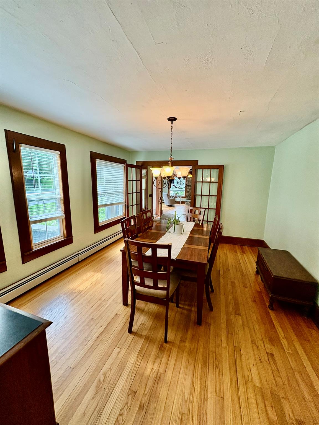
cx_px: 160
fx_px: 172
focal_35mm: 14
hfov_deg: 85.7
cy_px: 212
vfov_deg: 102.1
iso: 125
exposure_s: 1/60
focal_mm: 2.22
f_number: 2.2
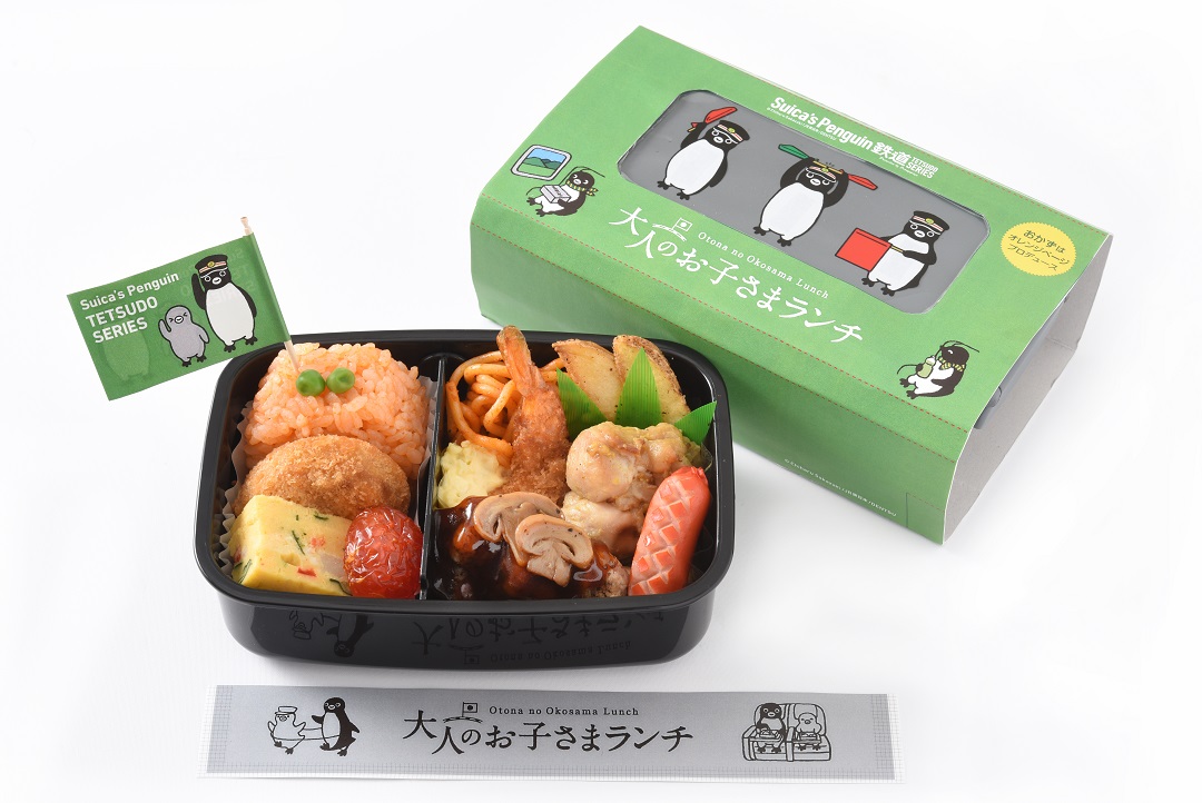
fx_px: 2005
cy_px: 402
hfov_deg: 33.4
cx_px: 601
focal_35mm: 60
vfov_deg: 22.7
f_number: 18
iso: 160
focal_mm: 60
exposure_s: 1/125
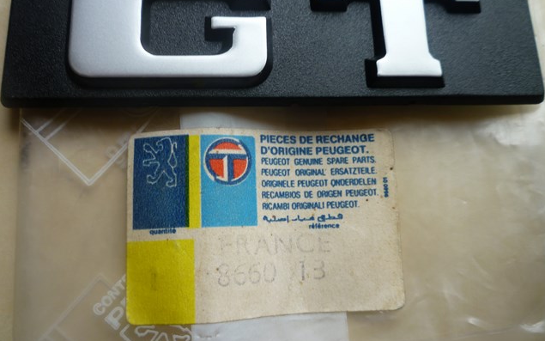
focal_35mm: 31
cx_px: 273
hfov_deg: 61.2
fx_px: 460
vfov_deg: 40.5
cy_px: 145
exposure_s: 1/30
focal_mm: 5.2
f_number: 3.3
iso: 80
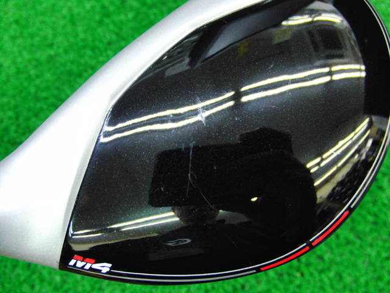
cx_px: 195
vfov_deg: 38.7
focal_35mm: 37
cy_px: 146
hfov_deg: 50.1
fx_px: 417
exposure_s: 1/30
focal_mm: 6.42
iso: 400
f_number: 3.6
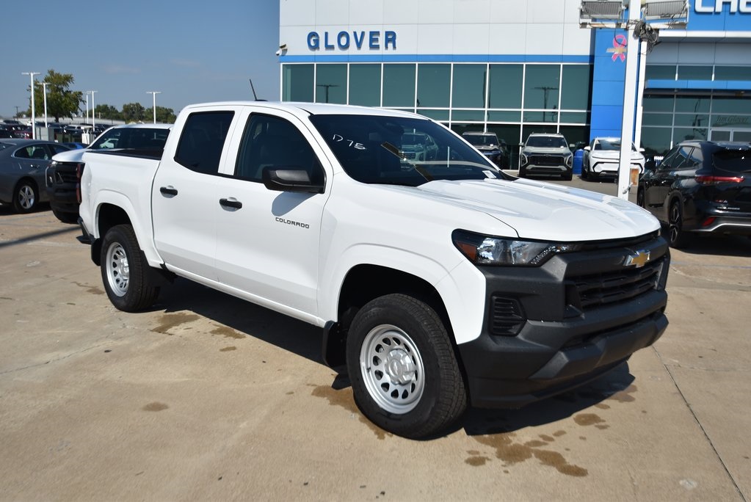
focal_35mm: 33
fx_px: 689
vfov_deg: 40.0
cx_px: 376
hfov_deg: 57.2
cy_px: 251
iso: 100
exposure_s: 1/1600
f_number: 4.5
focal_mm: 22
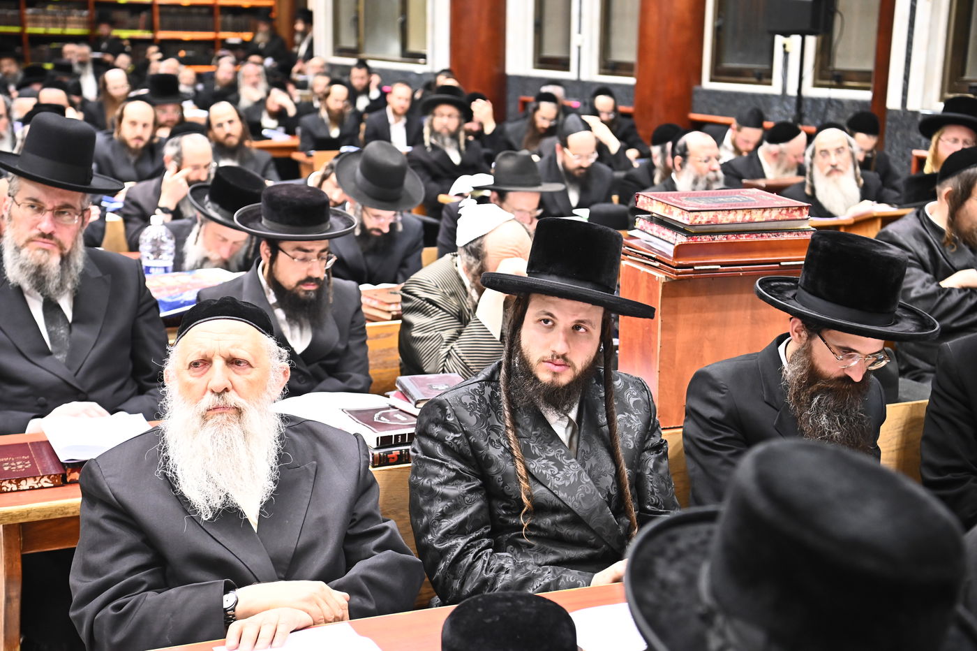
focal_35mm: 52
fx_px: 1410
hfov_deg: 38.2
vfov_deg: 26.0
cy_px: 326
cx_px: 488
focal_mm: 52
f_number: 4
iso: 2500
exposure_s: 1/200
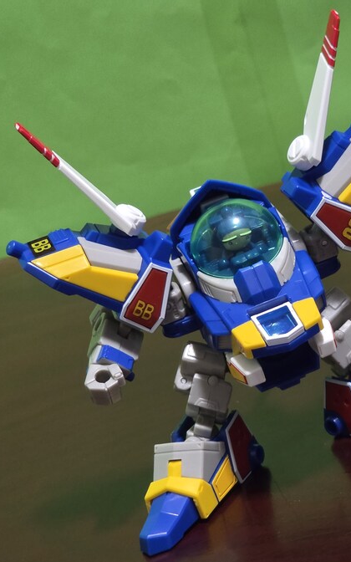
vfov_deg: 21.2
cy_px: 281
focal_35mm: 98
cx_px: 262
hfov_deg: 13.3
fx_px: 1500
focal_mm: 7.9
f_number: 2.4
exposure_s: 1/30
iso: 800
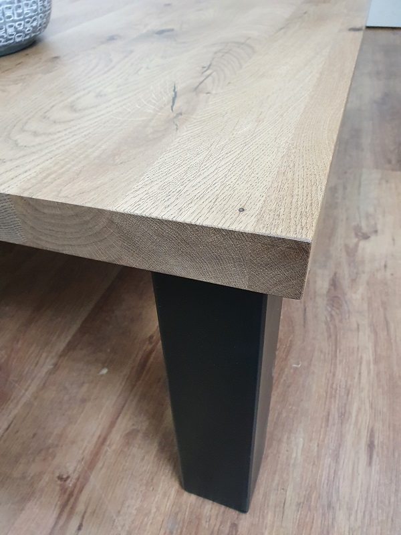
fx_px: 402
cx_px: 200
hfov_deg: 53.1
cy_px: 268
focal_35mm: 26
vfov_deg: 67.3
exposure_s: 1/50
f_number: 2.4
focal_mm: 4.32
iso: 640
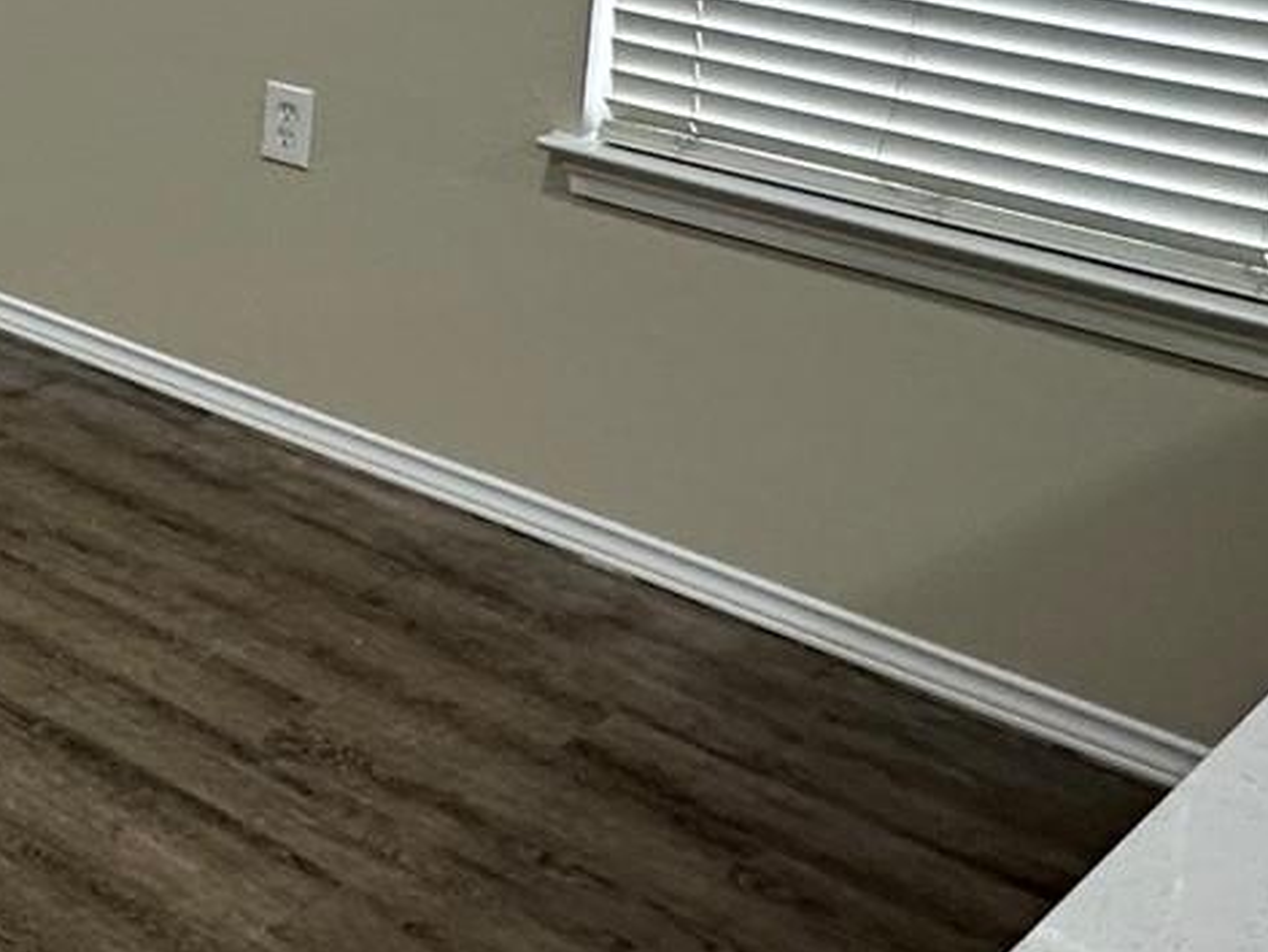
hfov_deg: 25.1
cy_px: -291
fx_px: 2236
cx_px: -577
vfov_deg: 21.7
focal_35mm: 61
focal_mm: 2.22
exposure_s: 1/120
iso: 200
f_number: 2.2
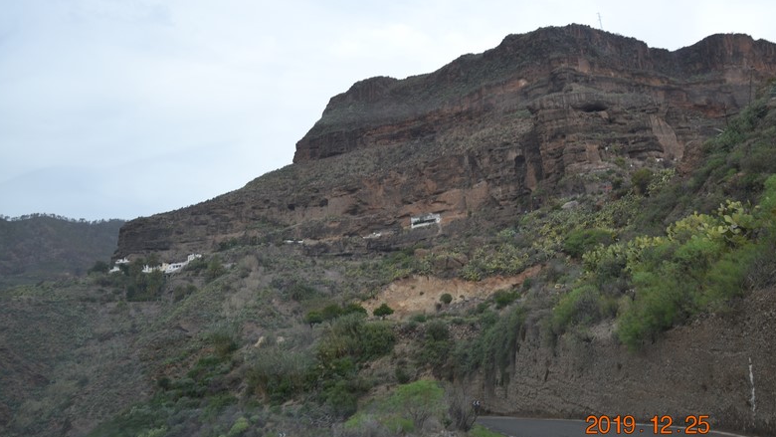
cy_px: 200
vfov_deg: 40.2
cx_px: 389
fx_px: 597
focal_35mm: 29
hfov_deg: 66.1
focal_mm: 18
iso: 160
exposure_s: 1/125
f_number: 5.6
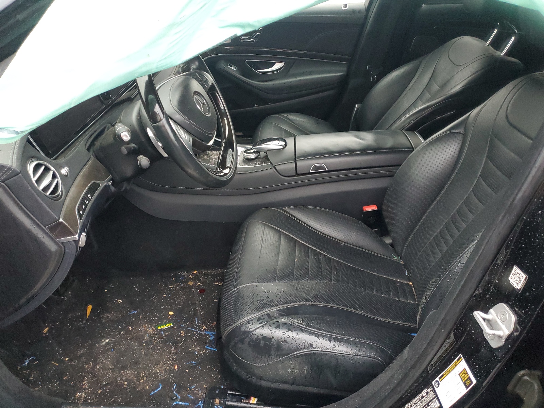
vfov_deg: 53.1
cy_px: 204
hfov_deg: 67.3
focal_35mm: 26
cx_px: 272
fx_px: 409
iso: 401
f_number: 1.5
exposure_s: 1/60.2
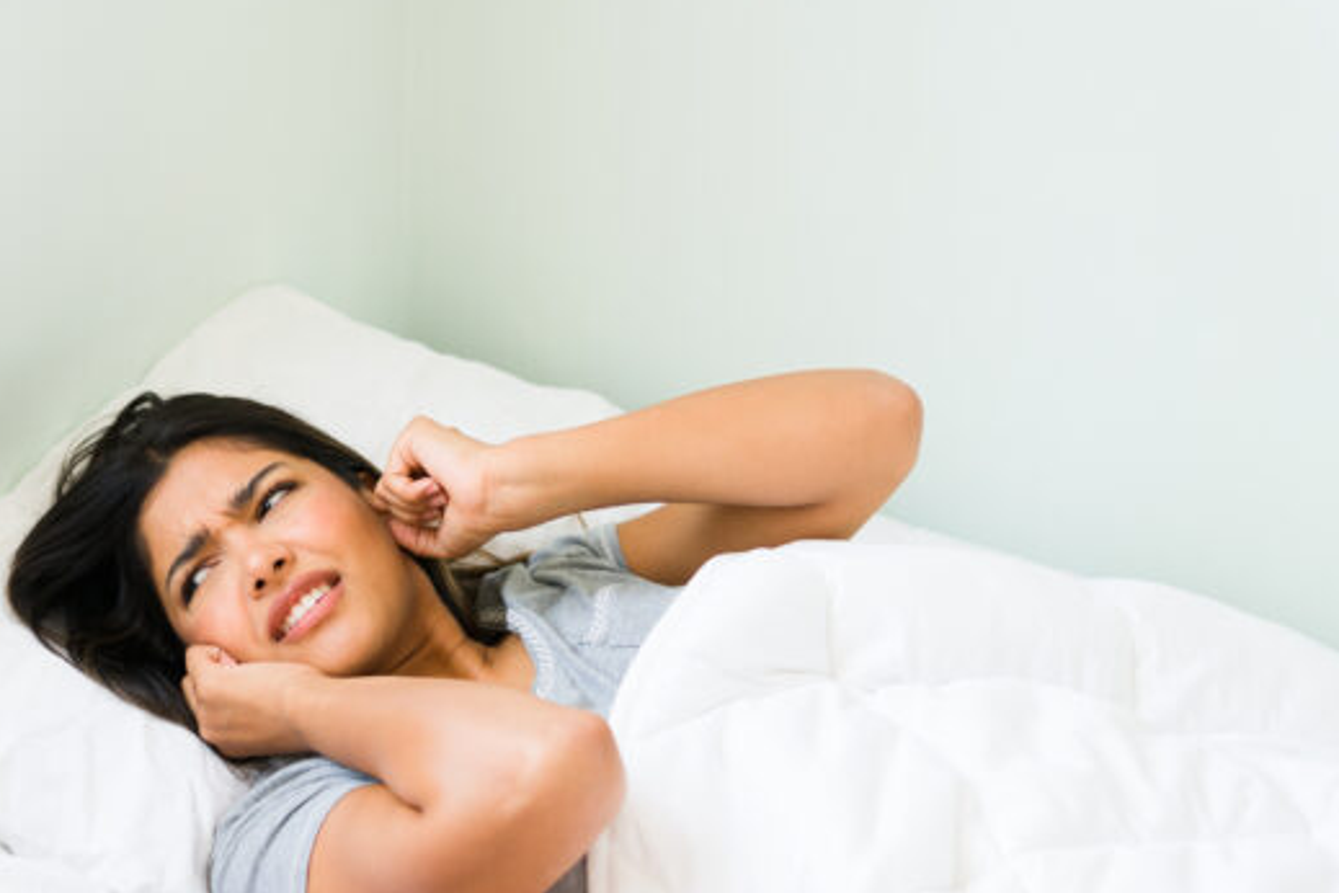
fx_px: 2566
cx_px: 268
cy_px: 827
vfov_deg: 19.3
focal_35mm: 69
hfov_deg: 28.6
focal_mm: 35
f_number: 1.8
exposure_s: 1/160
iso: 400
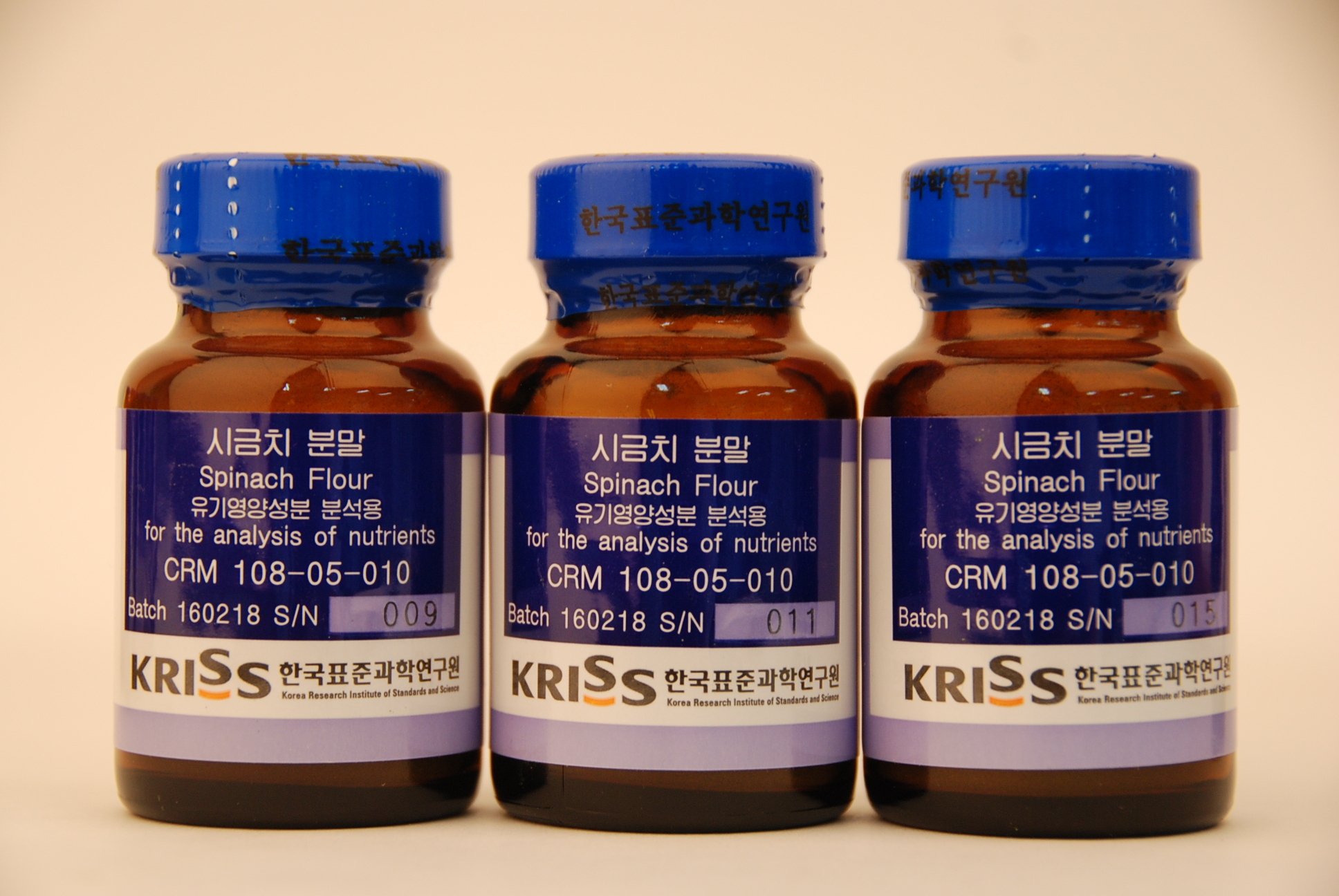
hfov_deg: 18.2
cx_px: 670
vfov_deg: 12.2
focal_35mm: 112
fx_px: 4189
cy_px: 448
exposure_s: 1/50
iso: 400
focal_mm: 75
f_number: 5.3
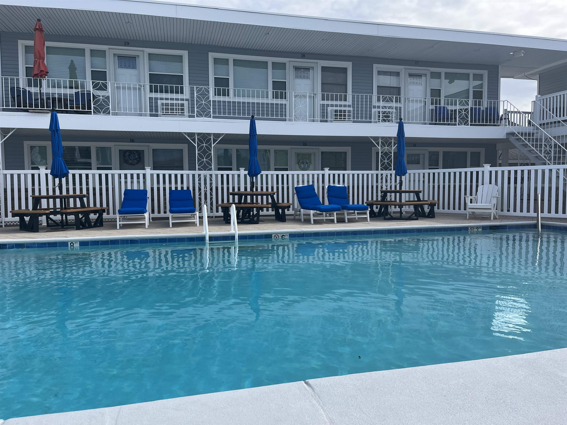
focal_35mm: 26
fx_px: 426
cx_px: 284
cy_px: 212
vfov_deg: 53.1
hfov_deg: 67.3
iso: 50
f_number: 1.6
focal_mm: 5.1
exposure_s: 1/3311
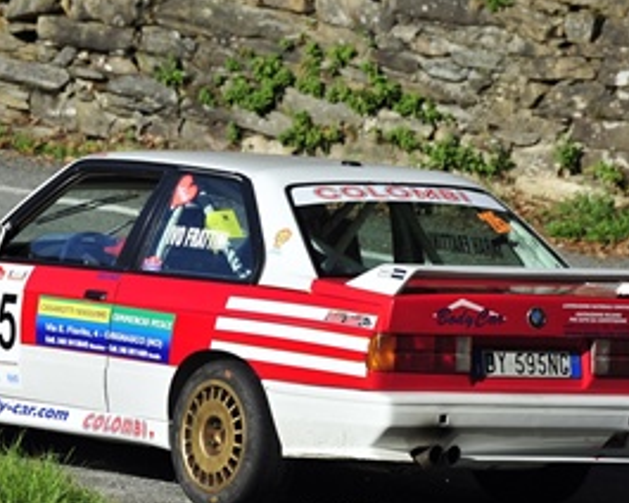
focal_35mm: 442
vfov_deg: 3.5
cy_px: 224
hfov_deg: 4.4
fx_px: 8228
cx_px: 150
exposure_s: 1/4000
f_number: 8
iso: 1000
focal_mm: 250
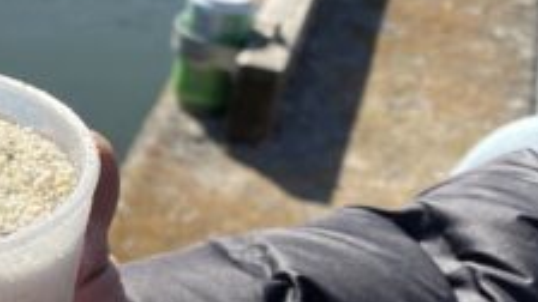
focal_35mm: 114
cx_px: -95
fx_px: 1626
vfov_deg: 10.6
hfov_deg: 17.9
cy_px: 288
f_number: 1.8
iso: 32
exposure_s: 1/1965
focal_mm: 4.25
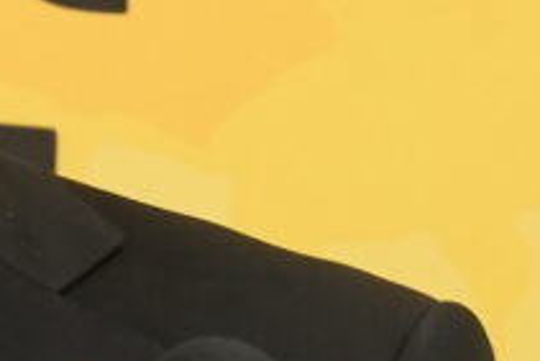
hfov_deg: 0.9
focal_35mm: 2180
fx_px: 32721
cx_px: -307
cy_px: 307
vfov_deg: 0.6
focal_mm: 200
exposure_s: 1/125
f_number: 5.6
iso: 1600
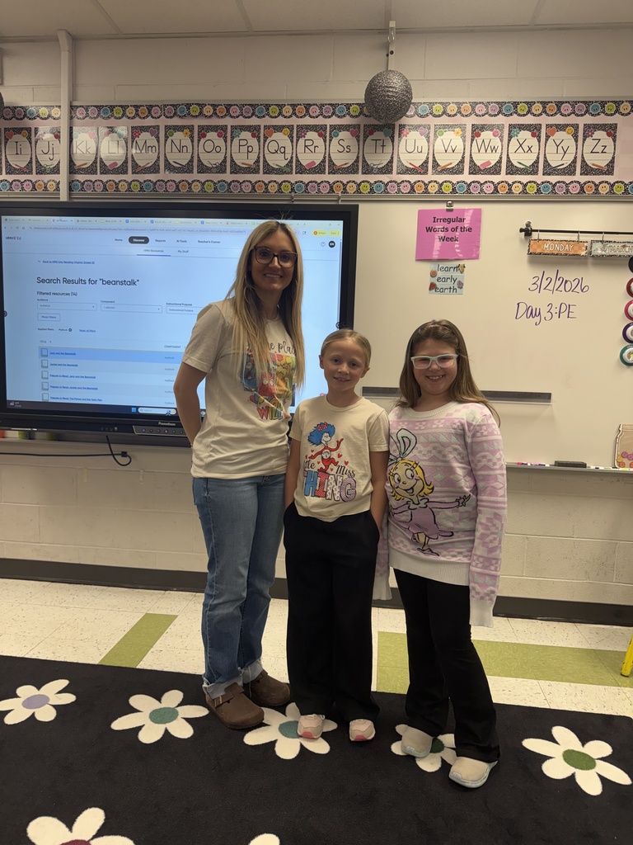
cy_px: 422
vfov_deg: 71.6
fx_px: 585
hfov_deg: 56.8
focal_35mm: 24
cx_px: 316
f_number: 1.78
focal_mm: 6.76
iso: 100
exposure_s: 1/120
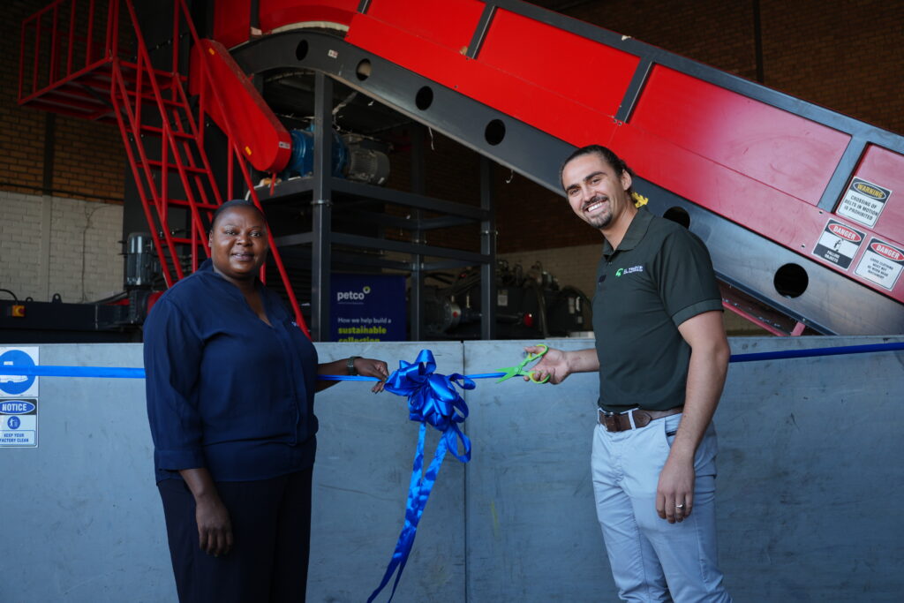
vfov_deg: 40.5
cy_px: 302
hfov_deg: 57.9
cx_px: 452
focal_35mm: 33
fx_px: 817
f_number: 2.8
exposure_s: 1/100
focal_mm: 21.7
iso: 80
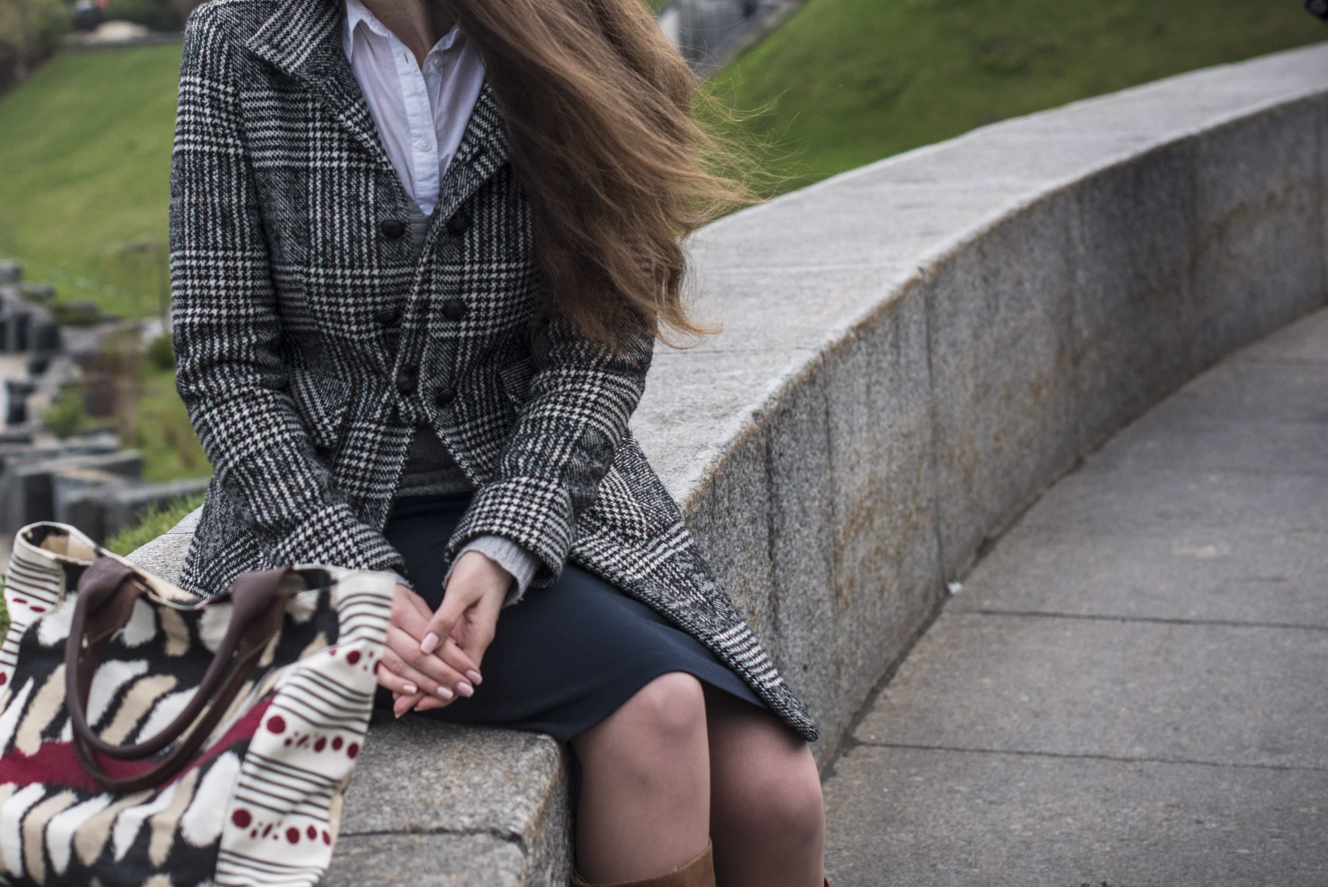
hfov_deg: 22.9
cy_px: 339
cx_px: 345
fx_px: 3247
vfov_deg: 15.5
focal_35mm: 88
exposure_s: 1/4000
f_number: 4
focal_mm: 50
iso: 500
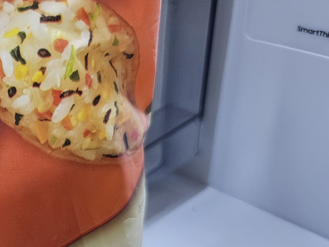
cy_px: 222
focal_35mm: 59
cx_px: -91
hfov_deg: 27.6
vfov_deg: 24.1
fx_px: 561
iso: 320
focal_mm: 6.3
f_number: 1.7
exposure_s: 1/67
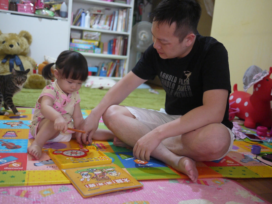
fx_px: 314
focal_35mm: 40
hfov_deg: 46.8
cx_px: 136
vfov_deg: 36.0
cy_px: 102
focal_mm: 20
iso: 640
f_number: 1.7
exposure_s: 1/60
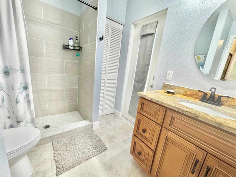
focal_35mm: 14
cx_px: 118
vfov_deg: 85.7
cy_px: 88
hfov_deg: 102.1
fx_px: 95
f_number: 2.2
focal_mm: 2.22
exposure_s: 1/120
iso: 250
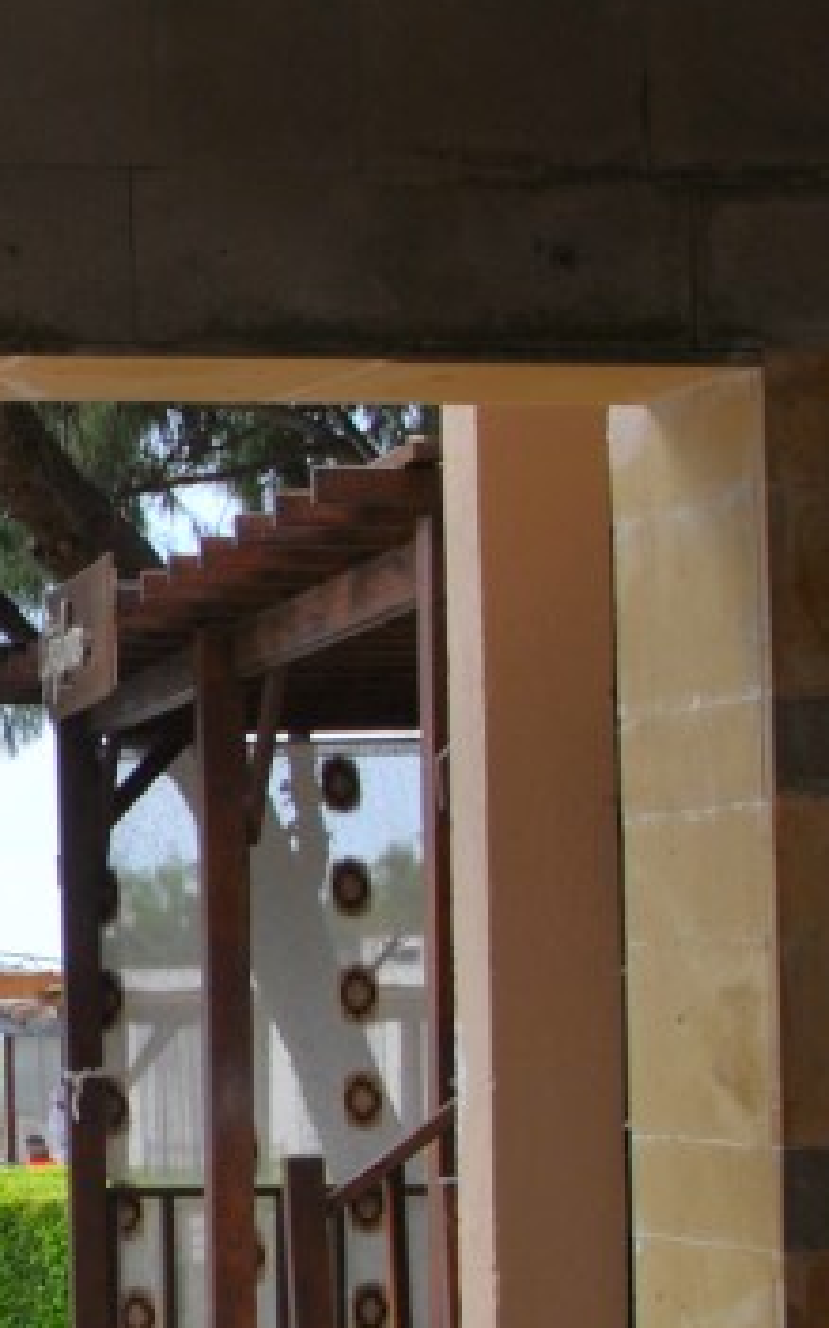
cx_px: -812
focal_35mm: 120
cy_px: 885
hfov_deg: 10.1
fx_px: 4343
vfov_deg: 17.3
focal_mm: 24
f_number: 5.6
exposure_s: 1/125
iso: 125
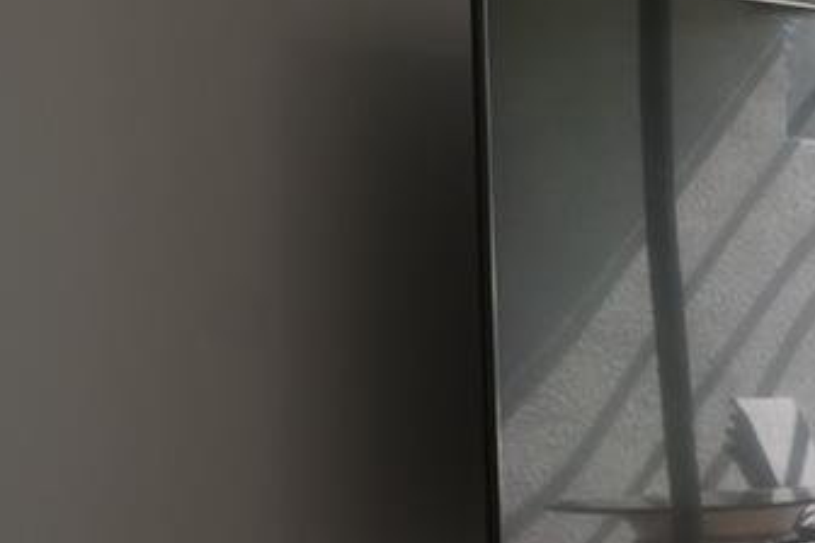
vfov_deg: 10.9
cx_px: 718
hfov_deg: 16.1
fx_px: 2847
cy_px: 400
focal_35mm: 126
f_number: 4.5
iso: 450
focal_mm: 27.5
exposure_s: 1/60
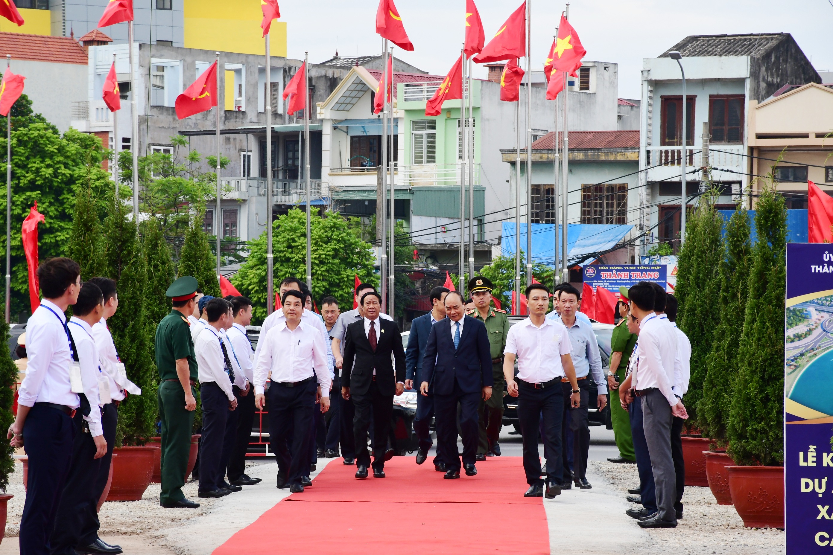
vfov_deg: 8.2
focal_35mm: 168
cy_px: 278
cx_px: 416
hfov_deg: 12.2
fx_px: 3887
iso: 500
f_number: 11
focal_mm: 112
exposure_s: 1/200
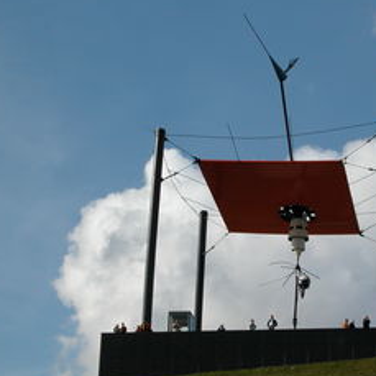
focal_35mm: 119
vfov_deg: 14.6
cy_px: 210
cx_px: 254
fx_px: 1462
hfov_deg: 14.6
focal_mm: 19.9
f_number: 7.6
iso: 100
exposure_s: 1/445
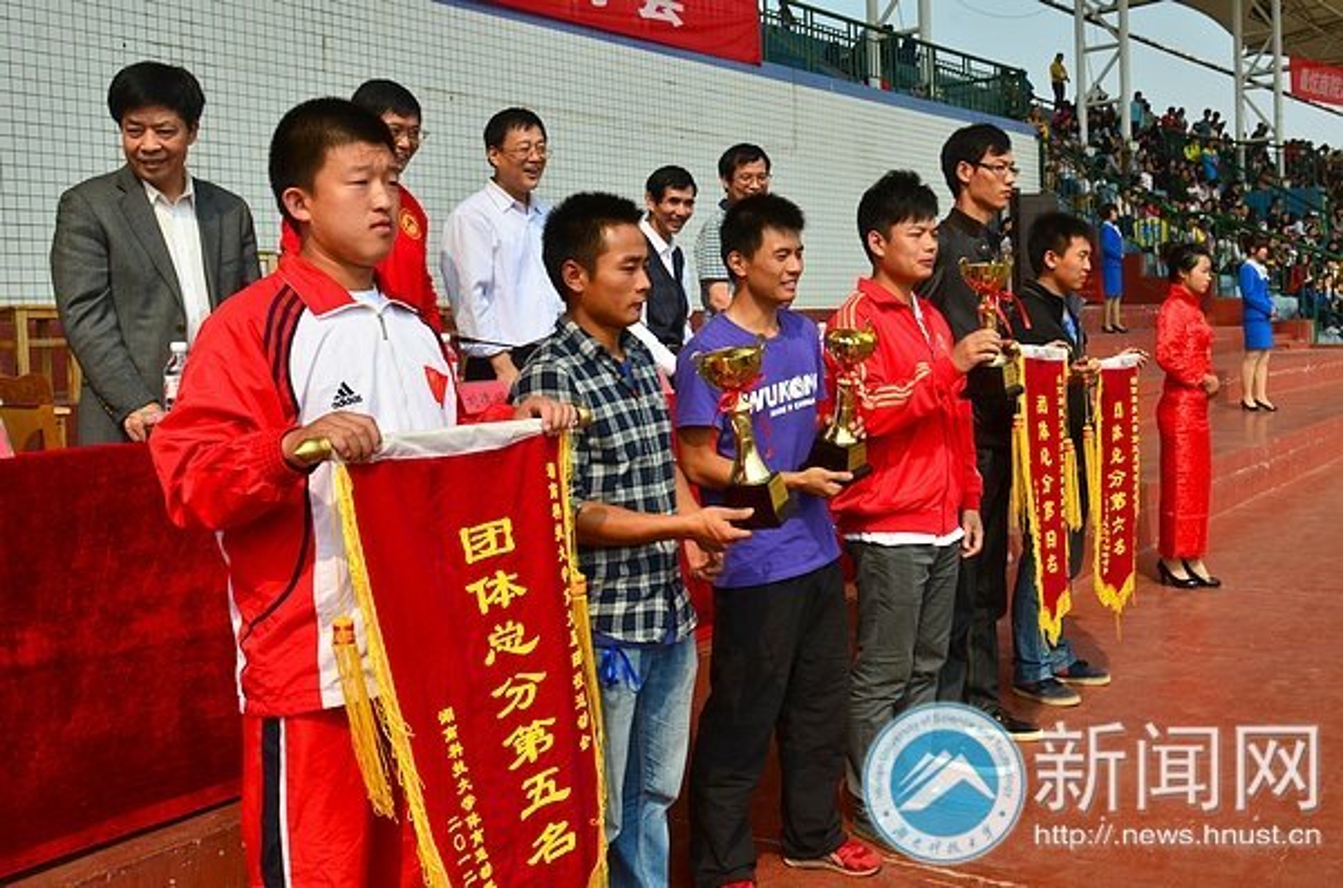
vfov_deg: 36.7
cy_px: 444
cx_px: 672
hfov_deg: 53.2
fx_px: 1340
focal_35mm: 36
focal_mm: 24
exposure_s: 1/250
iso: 200
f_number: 11
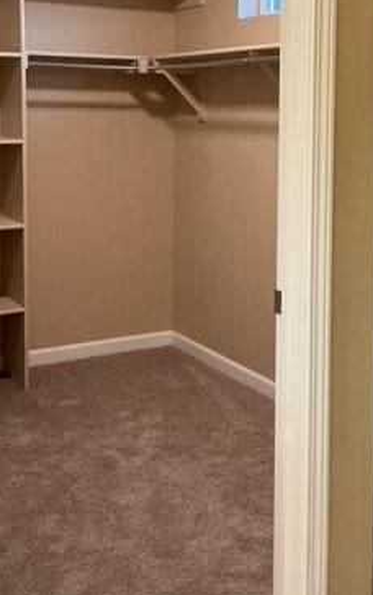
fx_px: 877
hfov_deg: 23.9
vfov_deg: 36.9
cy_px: 173
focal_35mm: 54
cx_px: 260
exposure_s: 1/50
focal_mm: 3
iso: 250
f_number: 1.8
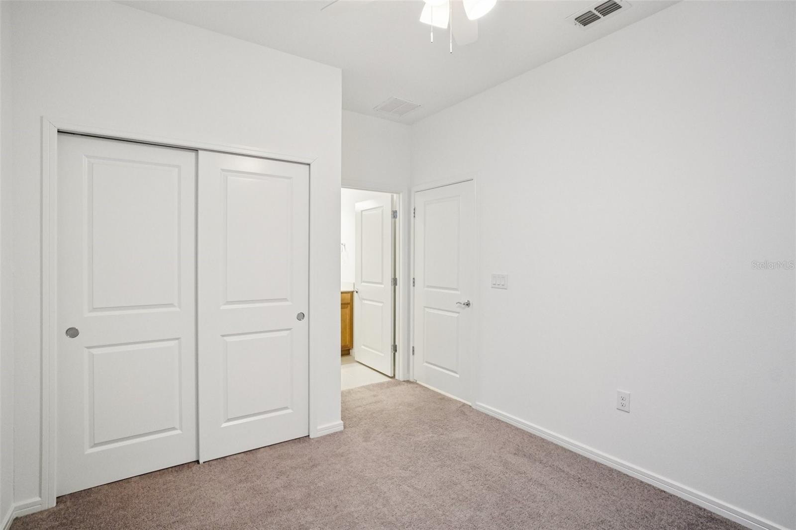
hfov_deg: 95.0
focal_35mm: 16
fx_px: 365
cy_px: 265
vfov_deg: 72.0
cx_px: 398
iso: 640
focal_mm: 11
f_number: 8
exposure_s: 1/30
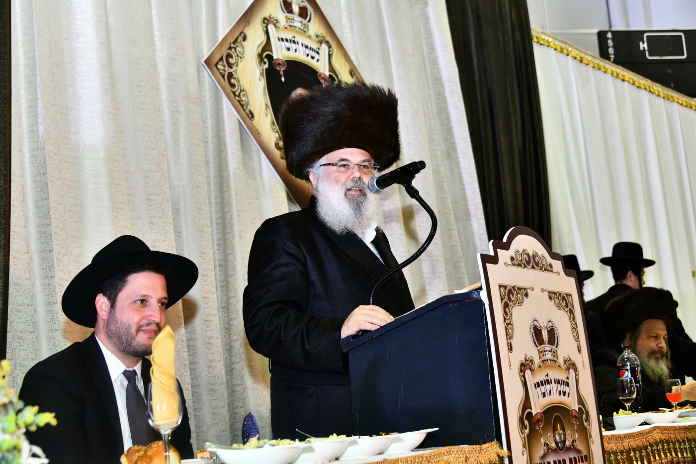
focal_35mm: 56
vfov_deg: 24.2
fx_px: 1082
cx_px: 348
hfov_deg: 35.6
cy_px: 232
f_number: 5.6
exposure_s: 1/100
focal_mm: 56
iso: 1000
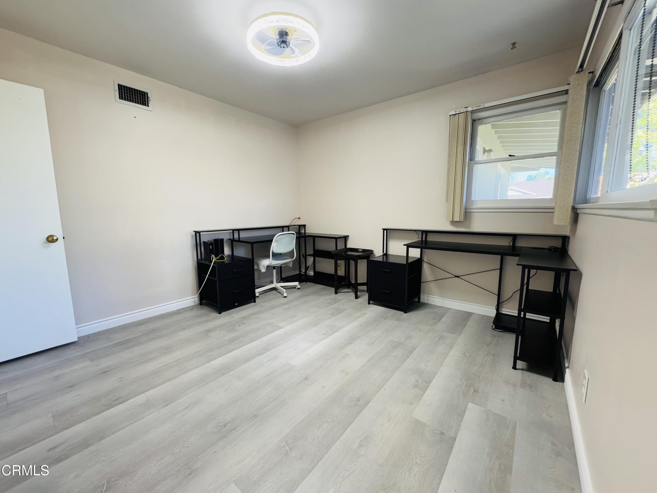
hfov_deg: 102.1
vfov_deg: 85.7
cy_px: 246
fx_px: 266
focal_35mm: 14
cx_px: 328
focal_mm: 2.22
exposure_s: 1/120
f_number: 2.2
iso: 320
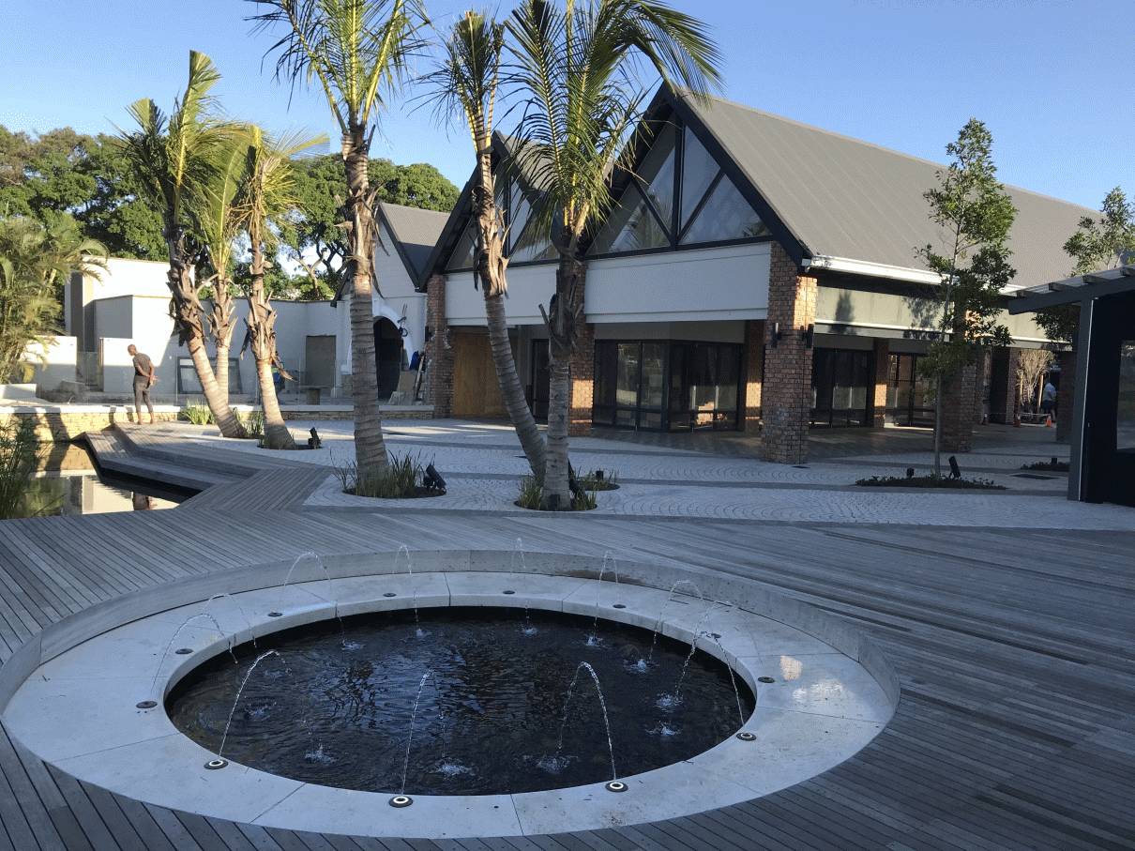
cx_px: 568
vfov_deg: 49.7
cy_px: 426
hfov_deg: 63.5
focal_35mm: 28
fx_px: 918
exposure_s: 1/694
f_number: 1.8
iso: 20
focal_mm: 3.99
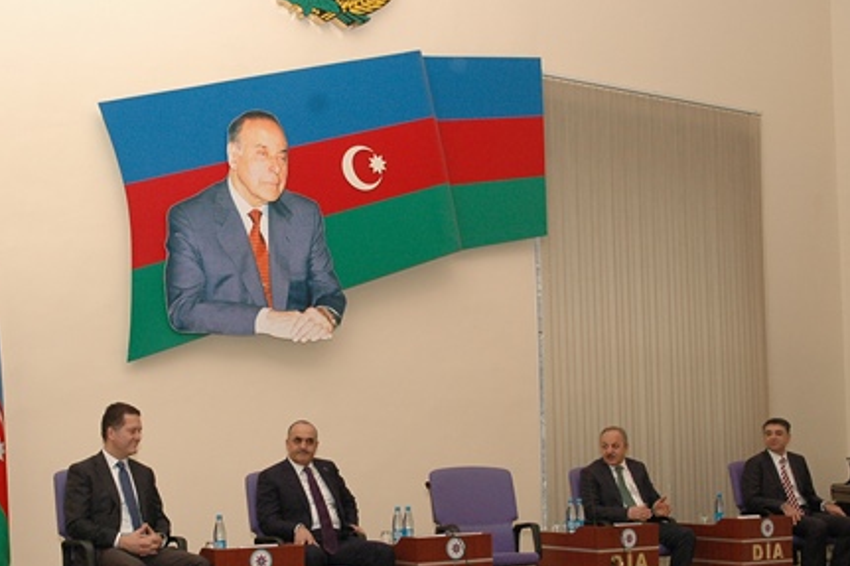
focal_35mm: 49
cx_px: 284
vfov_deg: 27.3
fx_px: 1156
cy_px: 389
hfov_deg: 39.9
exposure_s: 1/100
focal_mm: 22
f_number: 5.6
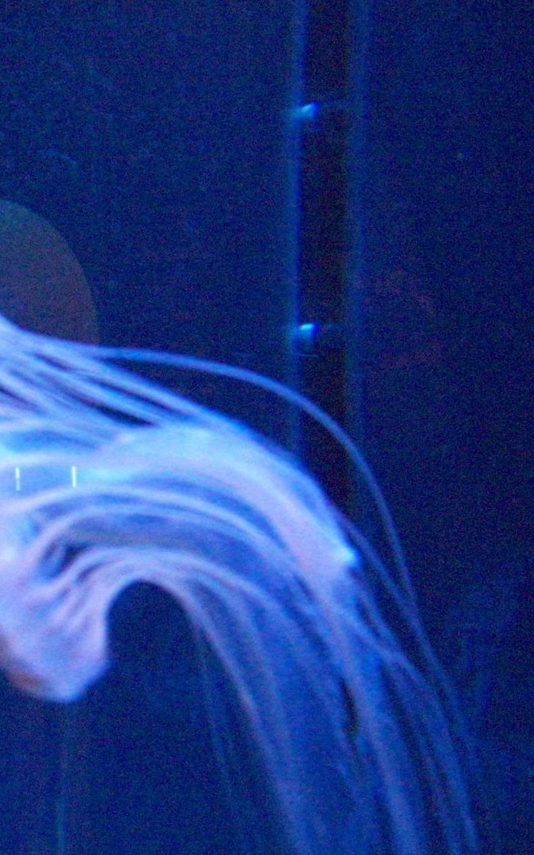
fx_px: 1188
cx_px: 31
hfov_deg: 24.4
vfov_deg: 39.6
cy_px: 427
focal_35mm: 51
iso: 800
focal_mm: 6
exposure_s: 1/10.6
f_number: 2.7
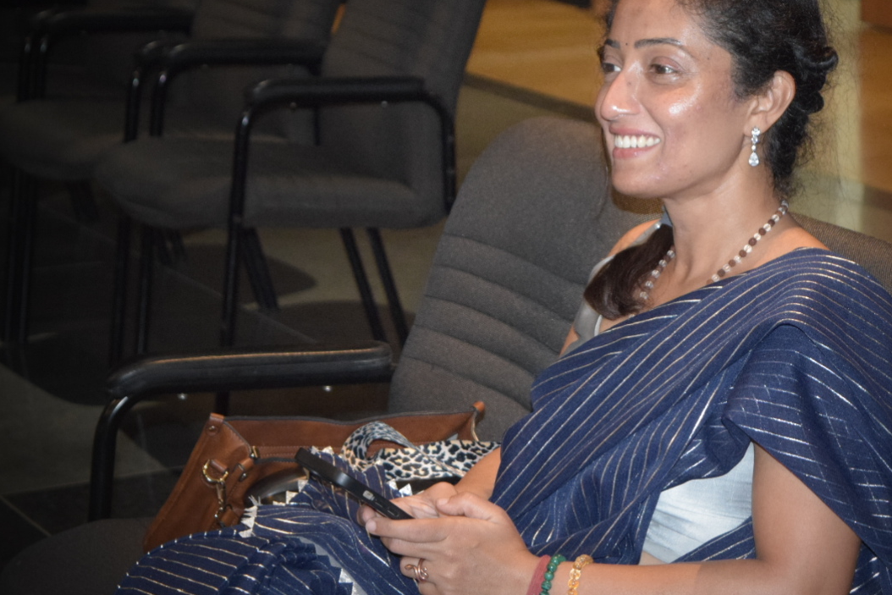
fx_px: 3141
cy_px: 245
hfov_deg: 16.1
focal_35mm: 127
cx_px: 553
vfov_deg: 10.8
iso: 3200
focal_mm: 55
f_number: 5.6
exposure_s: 1/60
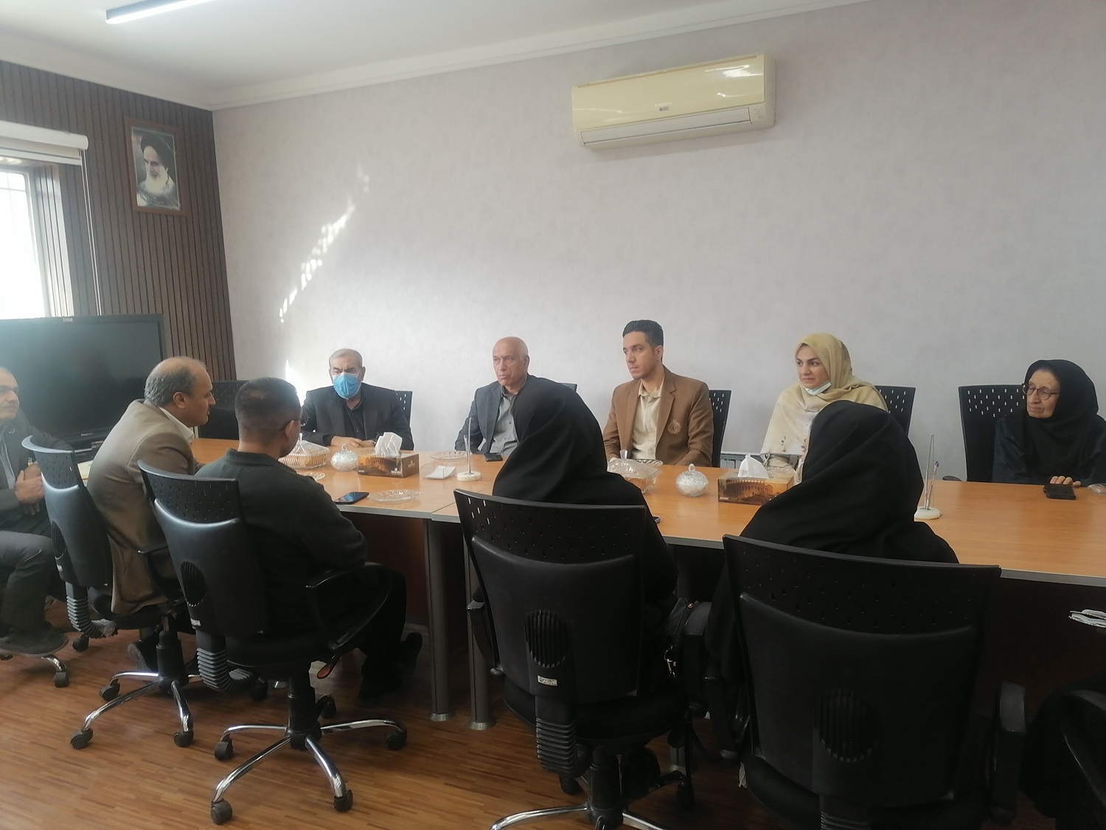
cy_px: 415
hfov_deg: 65.3
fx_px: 863
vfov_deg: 51.4
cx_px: 553
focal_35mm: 27
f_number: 1.8
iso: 64
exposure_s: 1/50
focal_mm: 5.3
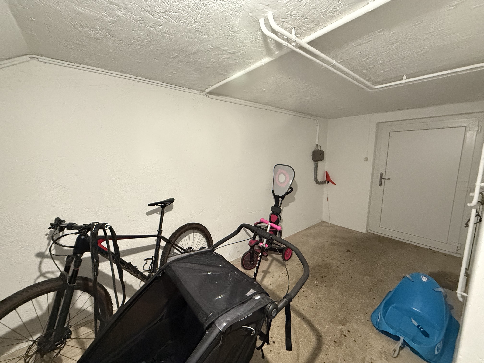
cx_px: 242
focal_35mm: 14
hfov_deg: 102.1
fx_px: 196
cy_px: 182
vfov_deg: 85.7
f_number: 2.2
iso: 800
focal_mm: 2.22
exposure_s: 1/60
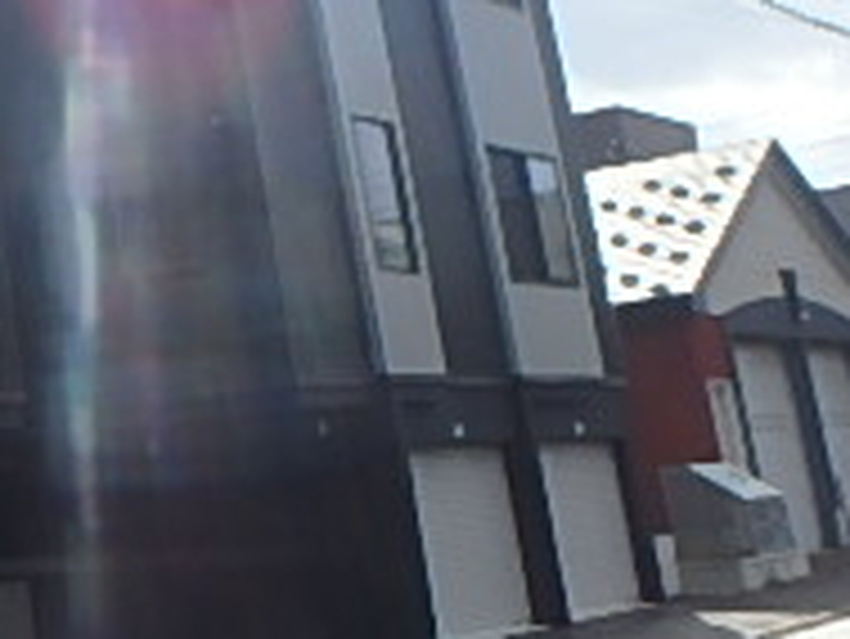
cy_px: 104
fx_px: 1745
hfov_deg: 22.4
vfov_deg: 20.4
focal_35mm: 71
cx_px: -436
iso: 125
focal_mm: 3.7
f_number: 6
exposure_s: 1/400
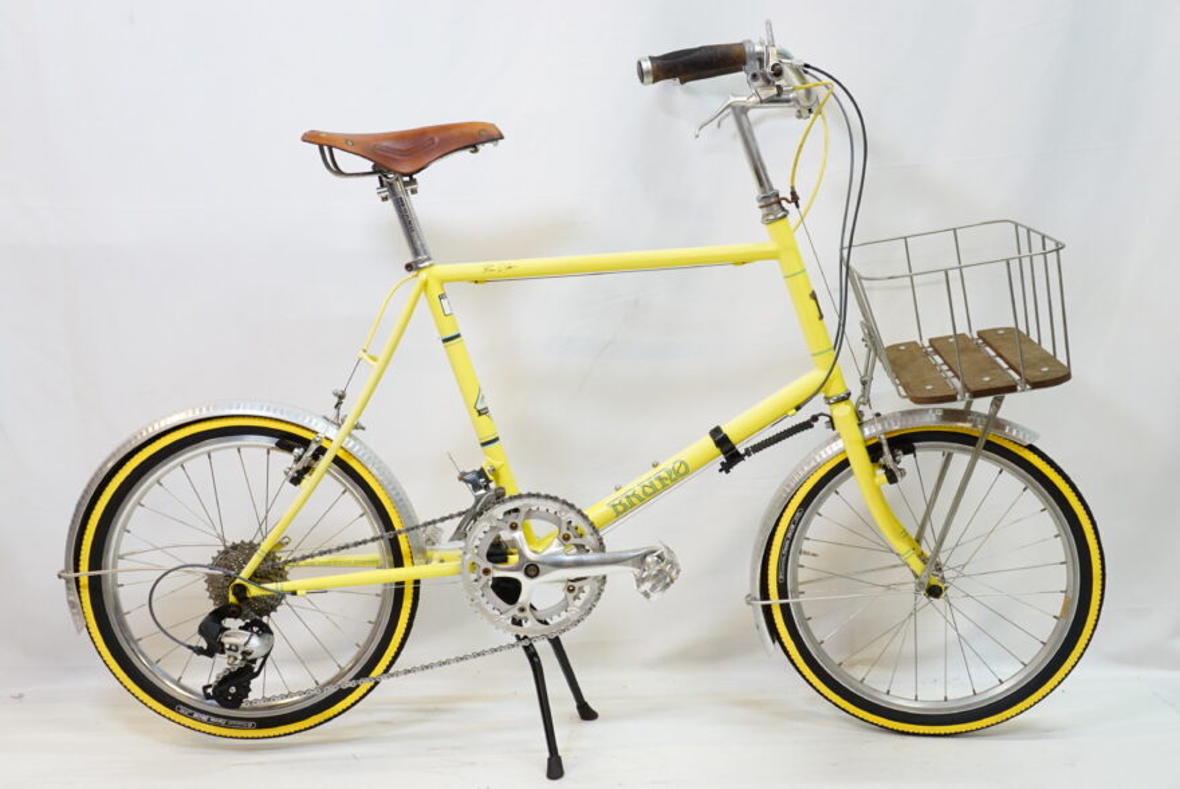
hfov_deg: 47.9
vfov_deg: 33.1
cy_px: 394
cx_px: 590
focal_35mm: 40
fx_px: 1328
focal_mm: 27
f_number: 7.1
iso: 1000
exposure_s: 1/25
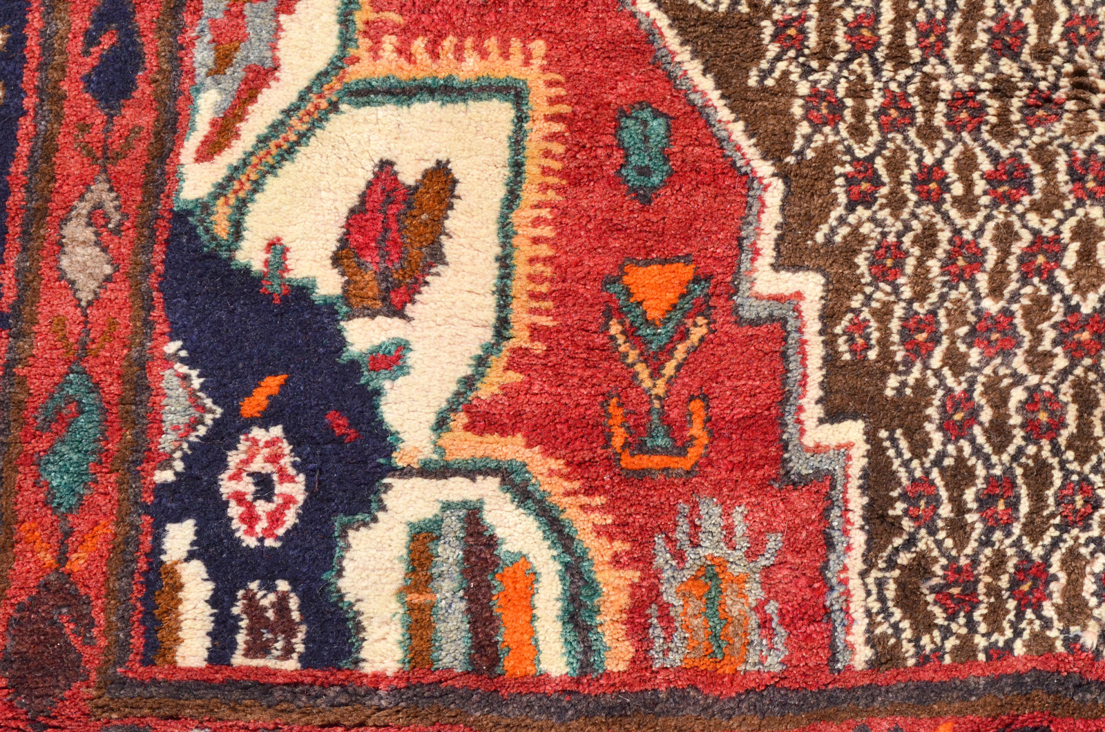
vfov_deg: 16.5
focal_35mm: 82
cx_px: 552
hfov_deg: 24.7
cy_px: 366
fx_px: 2527
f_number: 14
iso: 800
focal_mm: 55
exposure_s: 1/800
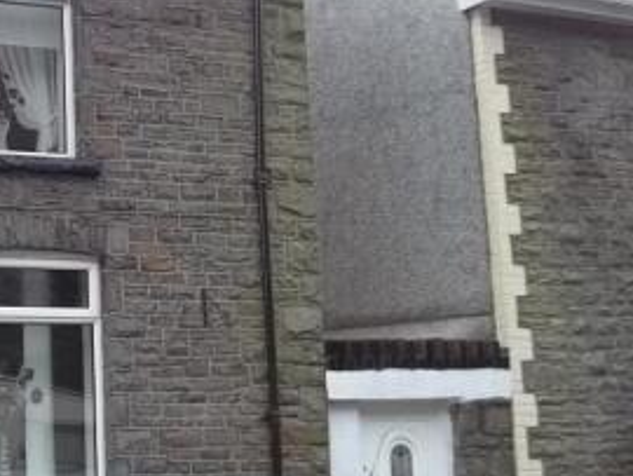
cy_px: 222
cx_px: -32
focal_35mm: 69
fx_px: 1263
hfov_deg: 26.3
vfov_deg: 21.3
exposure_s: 1/80
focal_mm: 5.7
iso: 64
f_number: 2.9
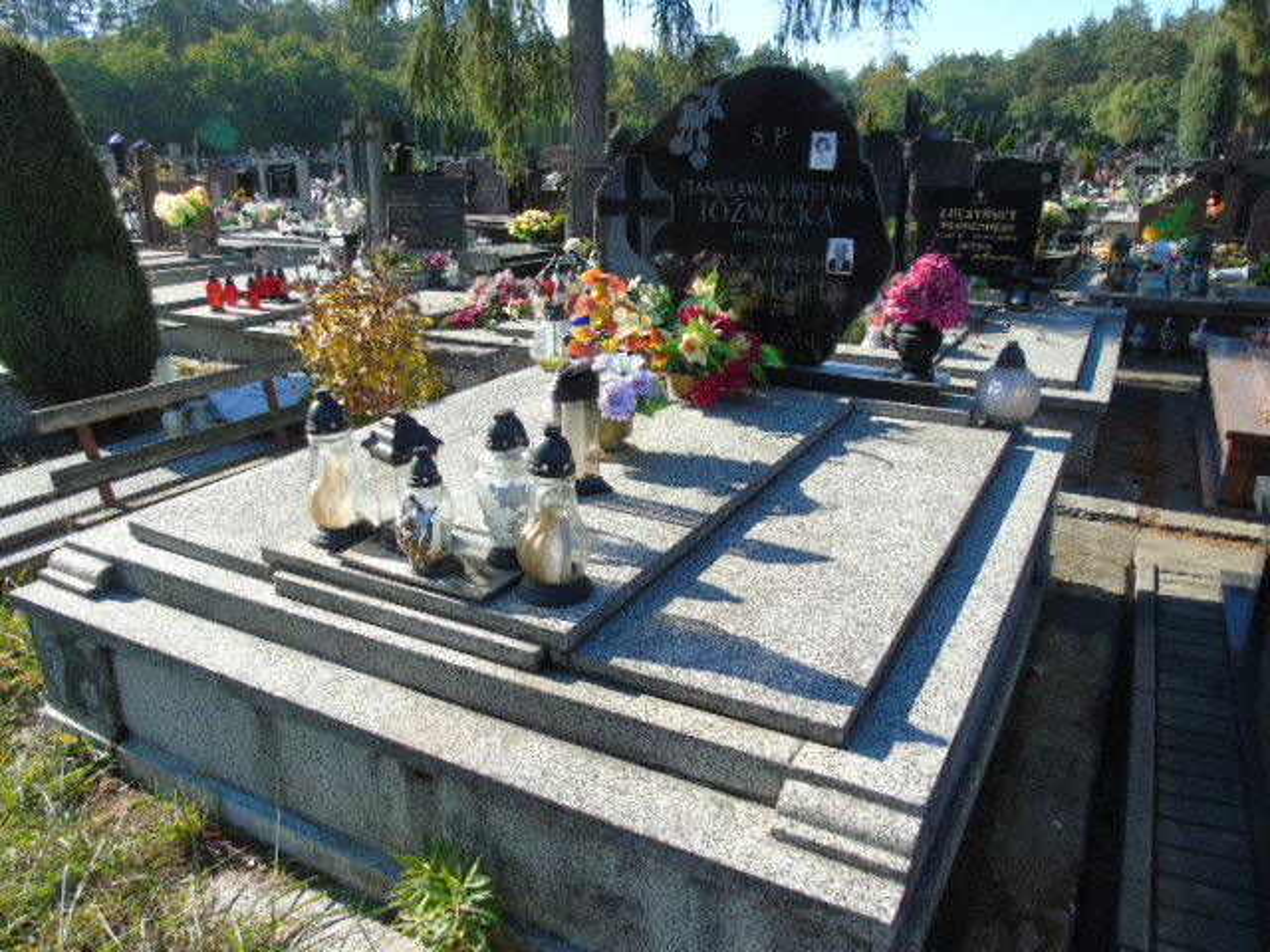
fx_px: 917
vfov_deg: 54.9
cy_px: 476
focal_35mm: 25
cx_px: 635
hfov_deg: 69.4
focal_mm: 4.4
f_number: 3.4
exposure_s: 1/320
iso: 80
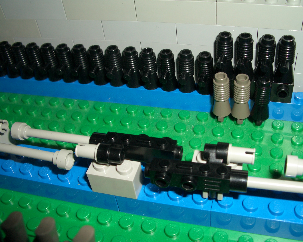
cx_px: 164
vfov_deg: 37.3
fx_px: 359
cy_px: 121
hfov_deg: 45.8
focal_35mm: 40
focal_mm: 5.8
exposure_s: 1/60
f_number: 4.3
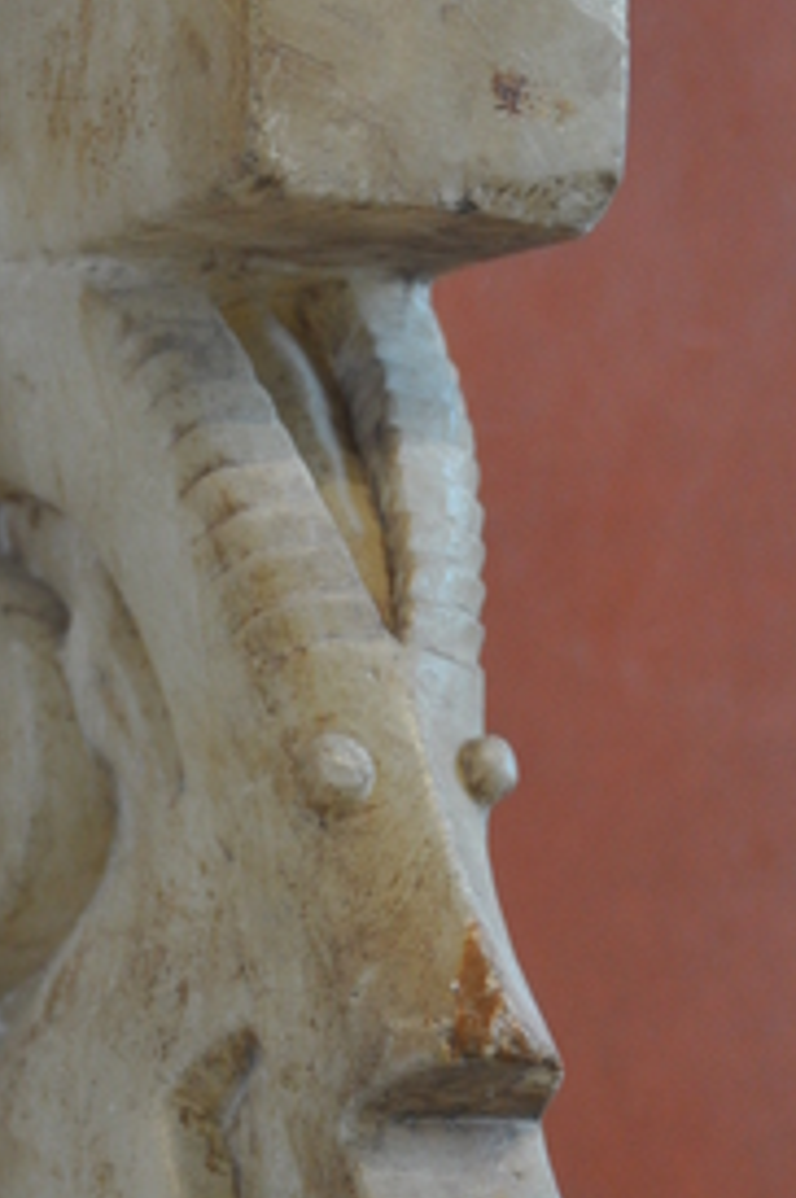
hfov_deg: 7.6
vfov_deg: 11.3
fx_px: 6018
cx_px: 317
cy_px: 936
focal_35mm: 181
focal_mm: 50
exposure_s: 1/100
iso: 640
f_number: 4.8
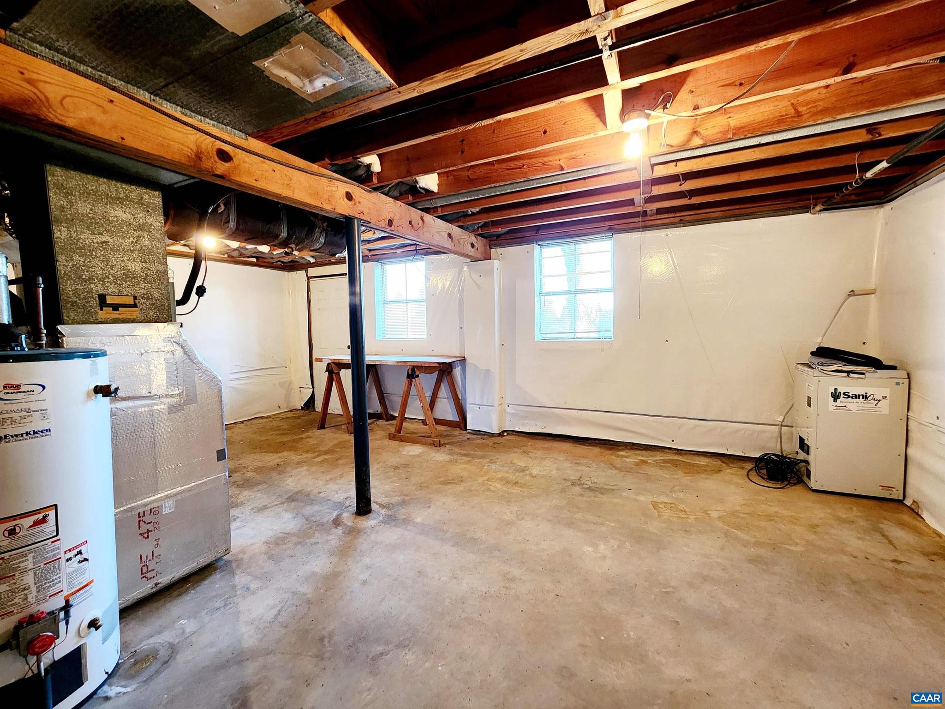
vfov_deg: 89.9
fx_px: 355
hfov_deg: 106.2
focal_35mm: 13
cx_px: 472
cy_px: 354
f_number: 2.2
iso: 320
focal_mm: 2.2
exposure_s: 1/30
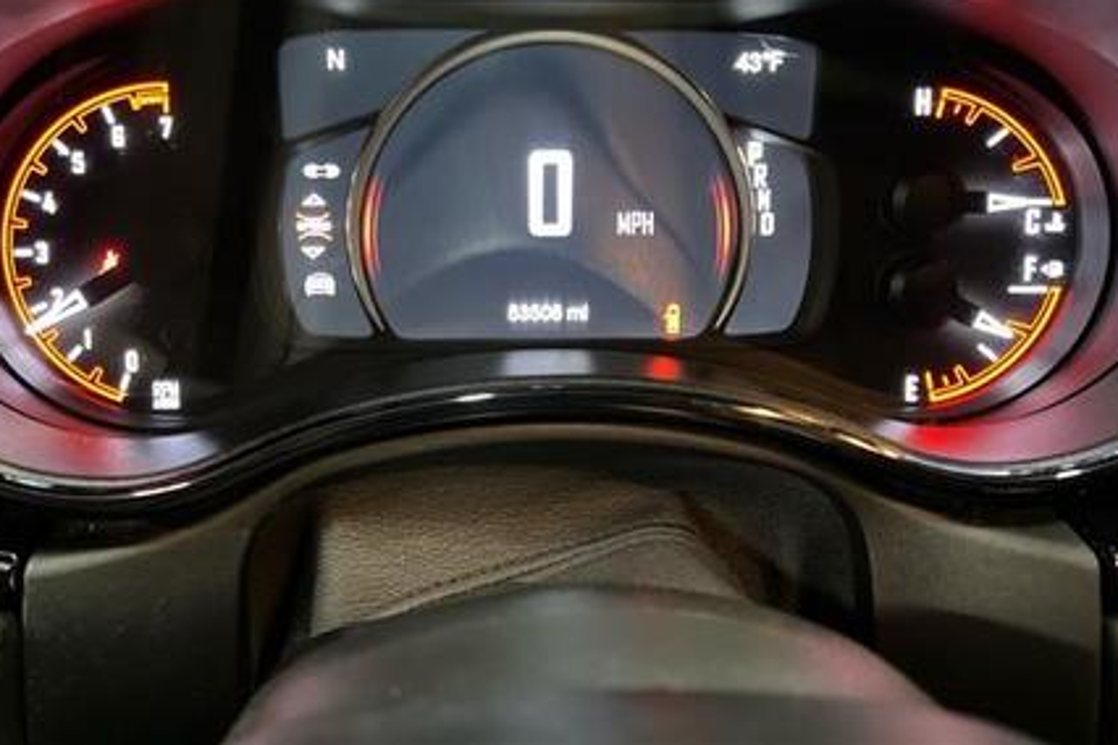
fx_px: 994
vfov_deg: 40.6
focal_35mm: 32
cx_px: 517
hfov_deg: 58.7
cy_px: 252
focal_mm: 5.7
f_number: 1.5
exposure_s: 1/15
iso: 1000
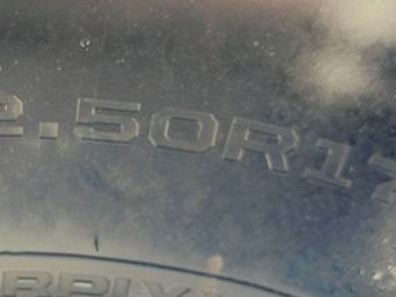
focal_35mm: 107
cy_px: 166
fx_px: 1224
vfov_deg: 13.8
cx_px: 22
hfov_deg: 18.0
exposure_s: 1/216
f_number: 1.78
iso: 64
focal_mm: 6.76
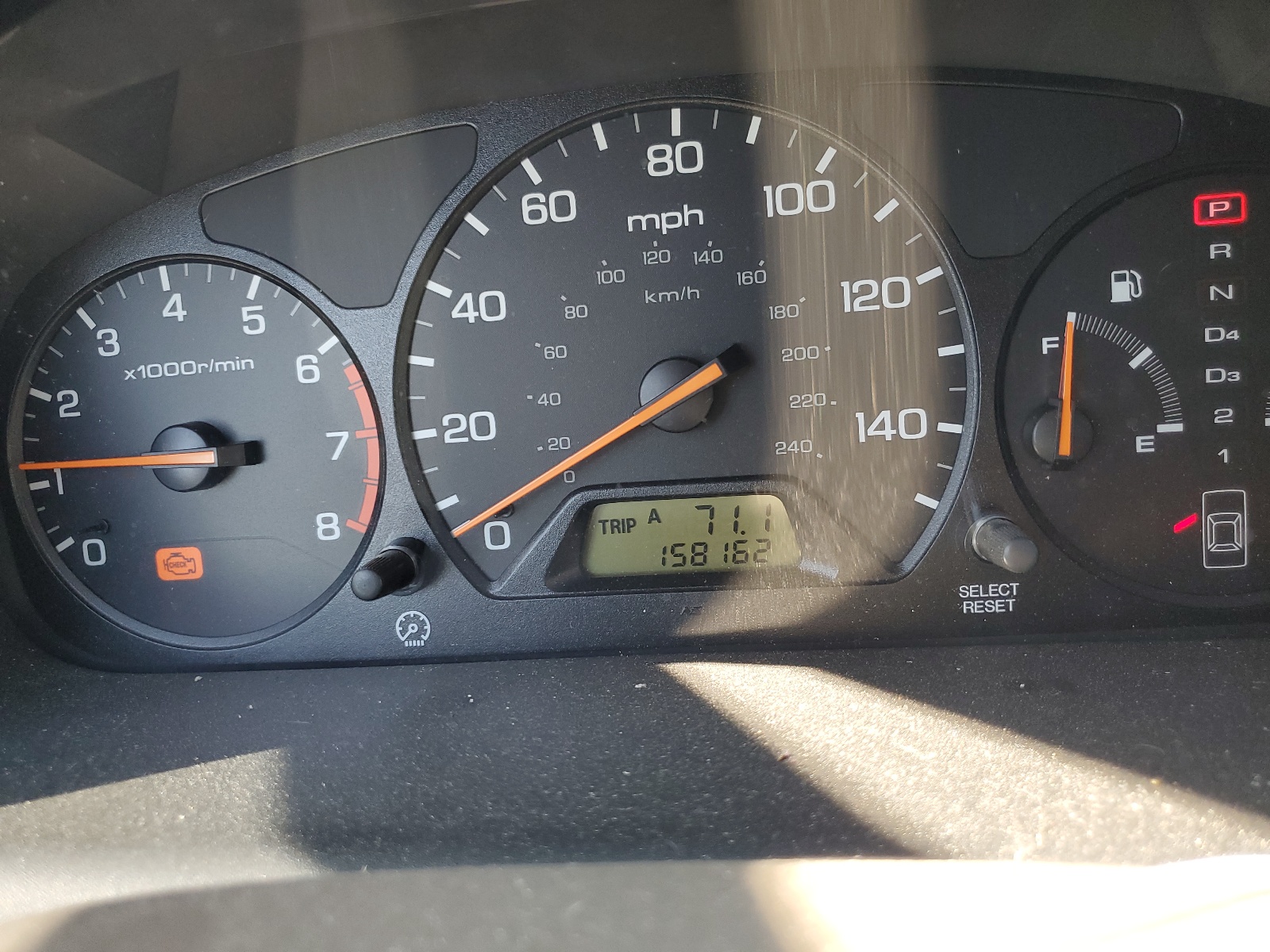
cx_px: 635
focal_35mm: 26
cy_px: 476
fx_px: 954
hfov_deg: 67.3
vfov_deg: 53.1
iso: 77
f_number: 1.5
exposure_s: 1/120
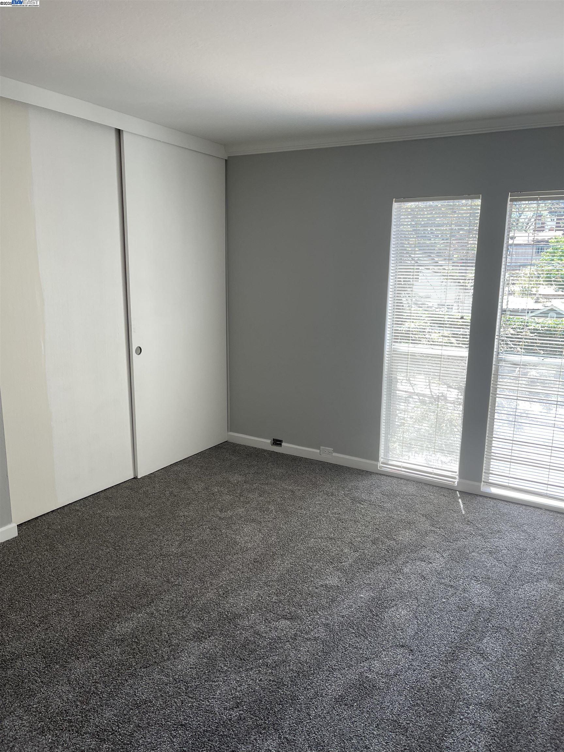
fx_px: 565
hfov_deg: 53.1
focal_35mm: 26
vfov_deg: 67.3
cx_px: 282
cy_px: 376
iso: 50
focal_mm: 5.1
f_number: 1.6
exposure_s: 1/121
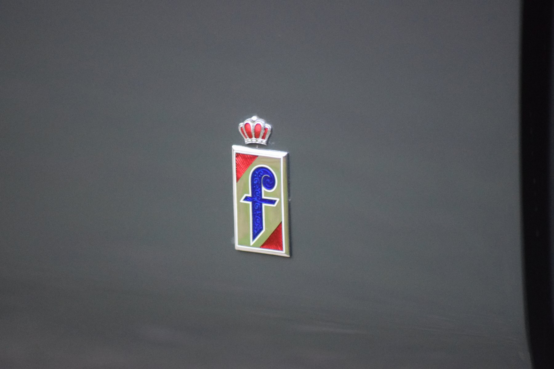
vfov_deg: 3.4
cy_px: 184
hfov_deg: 5.1
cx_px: 277
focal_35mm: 405
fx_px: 6232
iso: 6400
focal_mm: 270
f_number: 5.6
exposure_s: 1/80
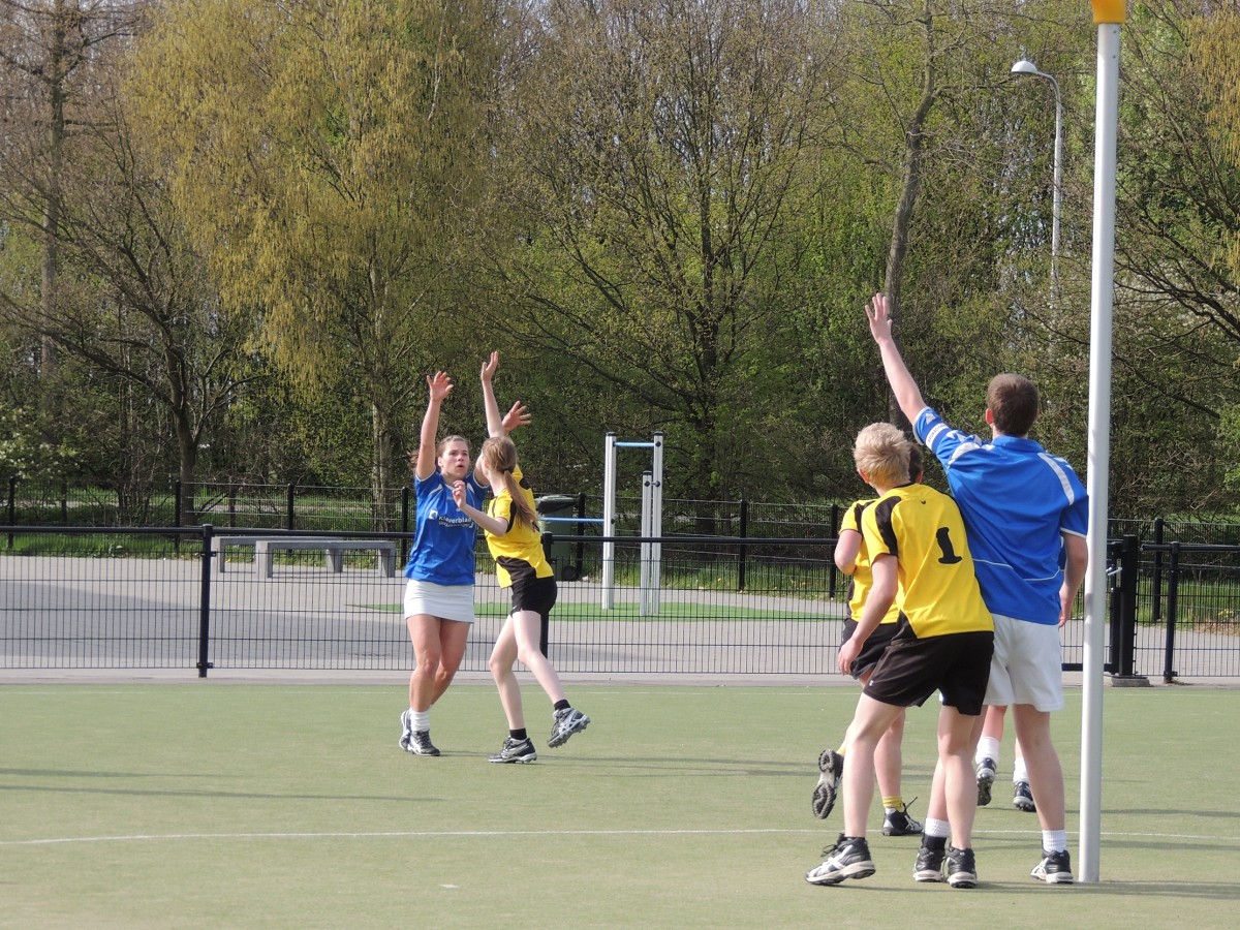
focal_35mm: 145
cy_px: 465
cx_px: 620
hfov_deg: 13.6
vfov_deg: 10.2
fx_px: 5194
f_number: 4.4
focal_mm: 25.8
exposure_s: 1/500
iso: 180
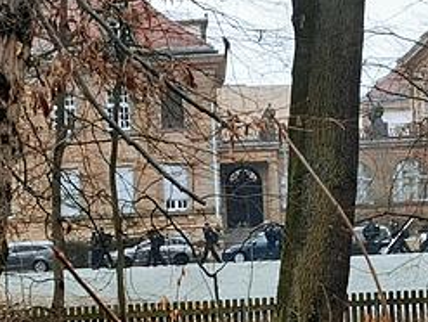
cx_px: 237
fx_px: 1833
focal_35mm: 148
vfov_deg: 10.0
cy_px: 220
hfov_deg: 13.3
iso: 50
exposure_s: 1/118
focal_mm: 4.75
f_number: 1.8
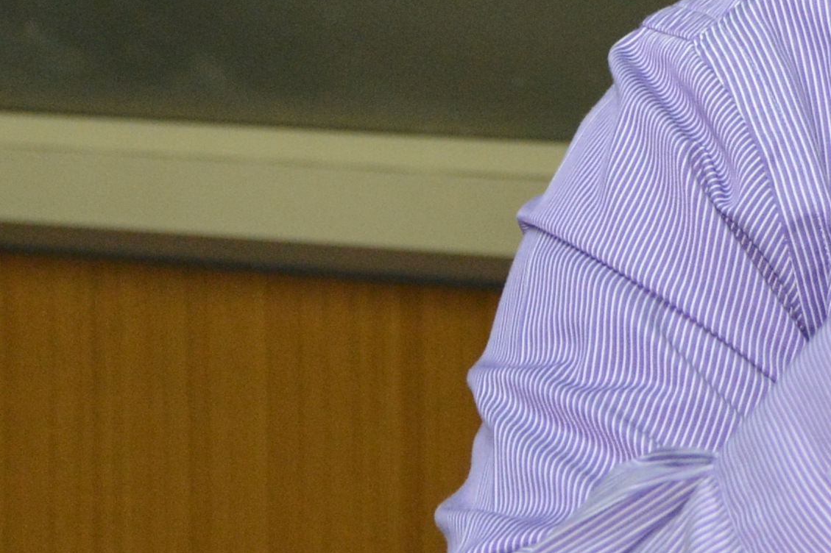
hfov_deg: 6.6
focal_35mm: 303
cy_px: -144
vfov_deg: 4.5
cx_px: 1537
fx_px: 6992
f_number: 4.5
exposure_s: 1/60
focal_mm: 38
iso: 500
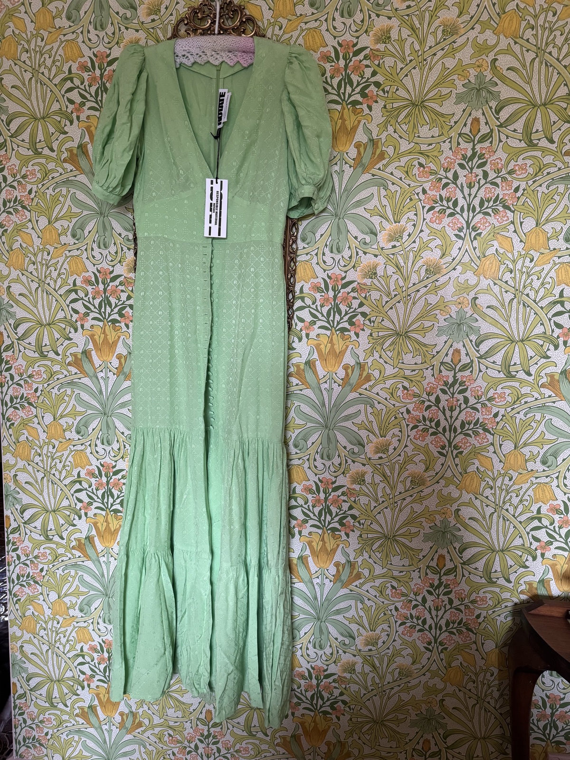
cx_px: 285
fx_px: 527
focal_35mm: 24
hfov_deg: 56.8
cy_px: 380
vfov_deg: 71.6
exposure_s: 1/60
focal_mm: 6.76
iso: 500
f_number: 1.78
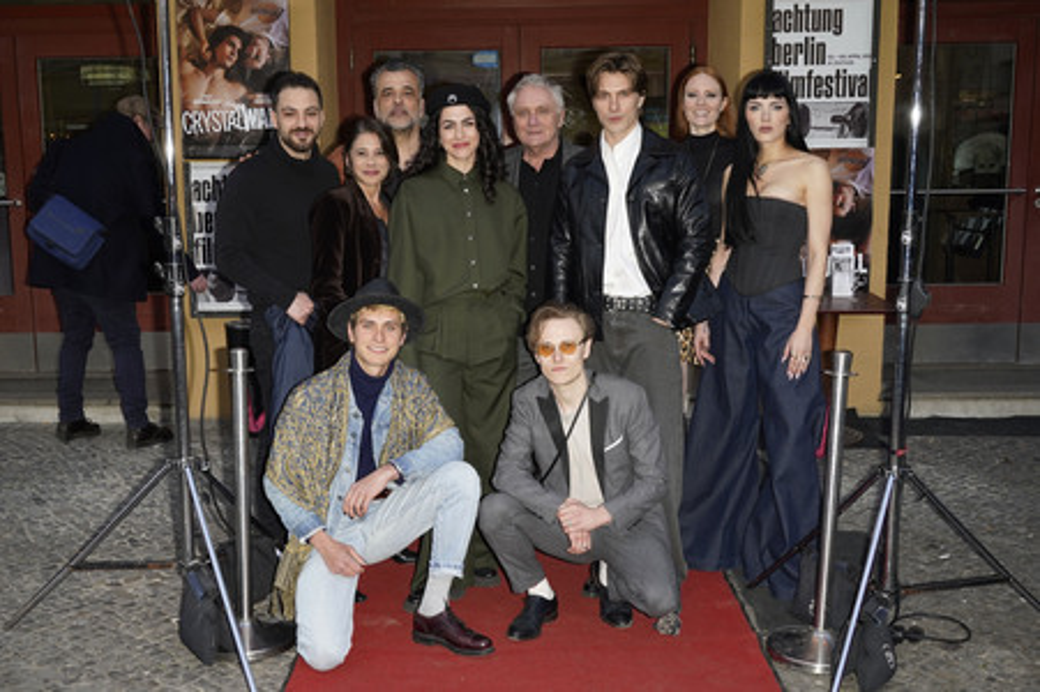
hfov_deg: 51.9
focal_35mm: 37
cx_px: 520
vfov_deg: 35.9
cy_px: 346
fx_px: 1068
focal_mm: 37
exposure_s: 1/160
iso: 320
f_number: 5.6
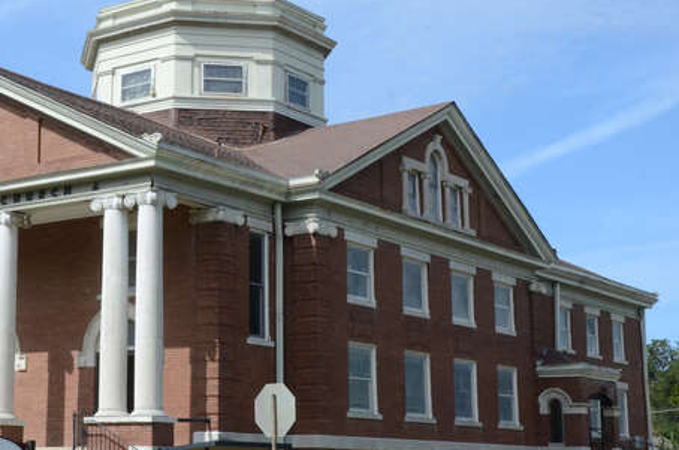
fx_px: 1337
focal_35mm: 71
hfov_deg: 28.1
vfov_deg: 19.1
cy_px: 203
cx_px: 179
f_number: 16
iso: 200
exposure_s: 1/100
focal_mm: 28
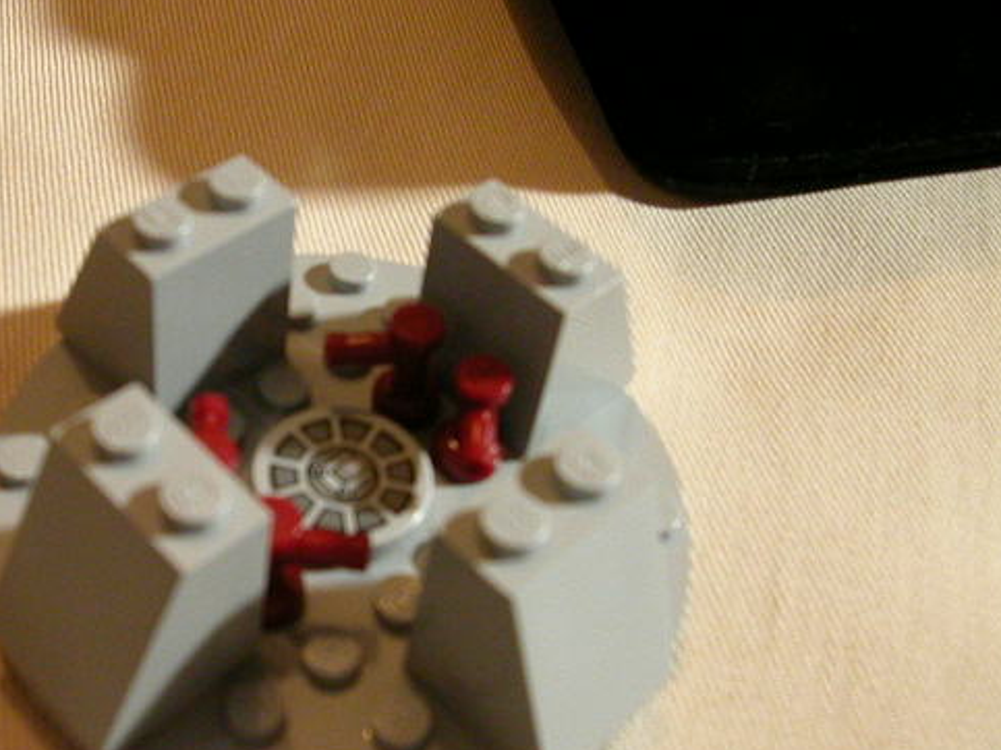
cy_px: 431
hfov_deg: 38.6
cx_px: 361
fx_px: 1417
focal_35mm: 49
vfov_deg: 29.6
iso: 400
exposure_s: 1/11.8
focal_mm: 5.6
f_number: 2.7
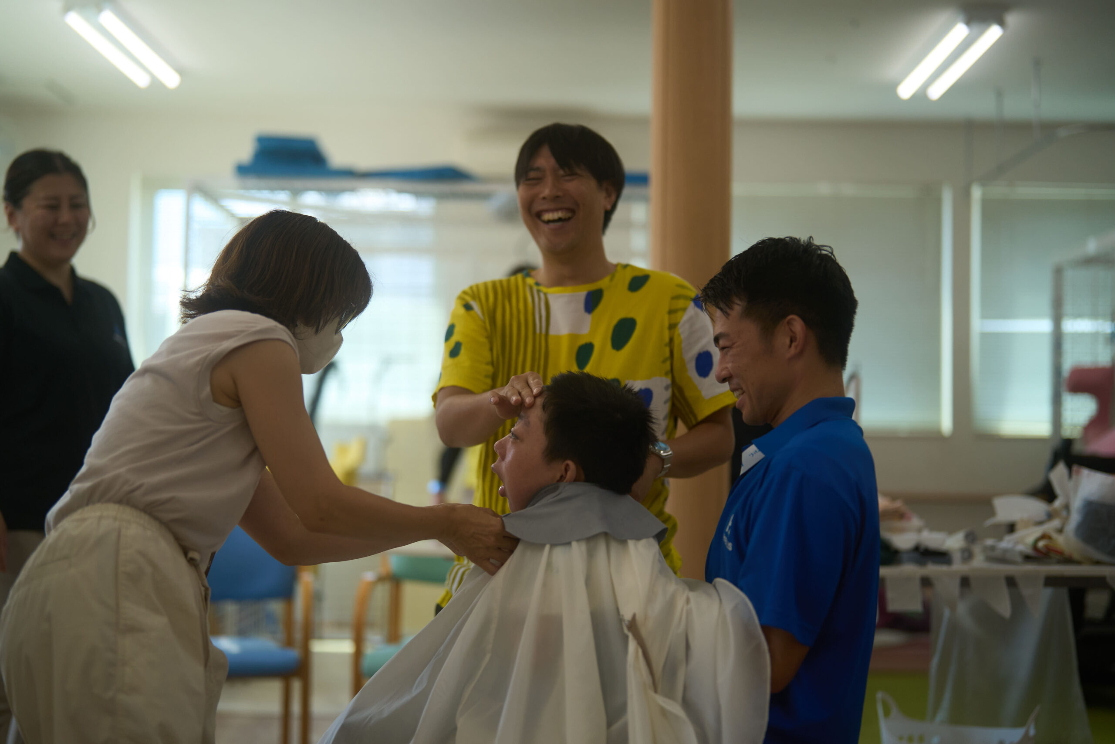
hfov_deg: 39.6
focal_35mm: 50
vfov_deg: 27.0
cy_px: 372
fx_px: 1549
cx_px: 558
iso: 400
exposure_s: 1/2000
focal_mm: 50
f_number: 1.2
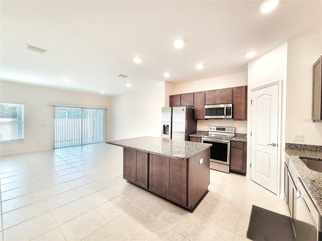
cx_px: 161
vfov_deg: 89.9
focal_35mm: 13
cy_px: 120
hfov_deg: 106.2
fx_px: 121
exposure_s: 1/60
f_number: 2.2
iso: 160
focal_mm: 2.2
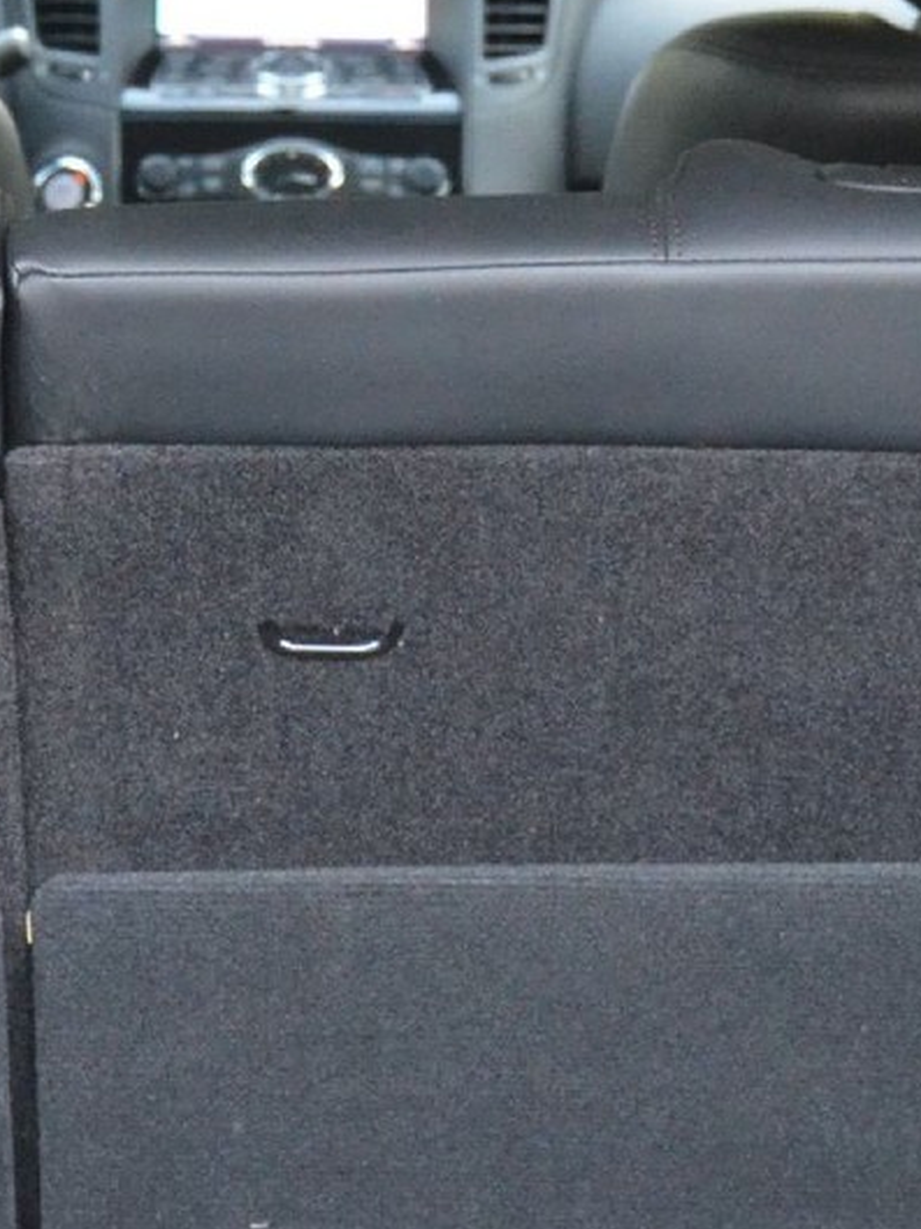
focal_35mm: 163
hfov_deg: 9.1
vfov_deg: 12.1
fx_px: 5787
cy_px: 1071
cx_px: 346
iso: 1600
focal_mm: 24
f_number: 3.8
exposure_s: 1/60
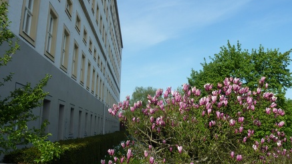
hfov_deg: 54.0
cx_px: 145
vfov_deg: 31.9
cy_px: 64
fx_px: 287
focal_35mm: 37
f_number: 4
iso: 80
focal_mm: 4.1
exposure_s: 1/400
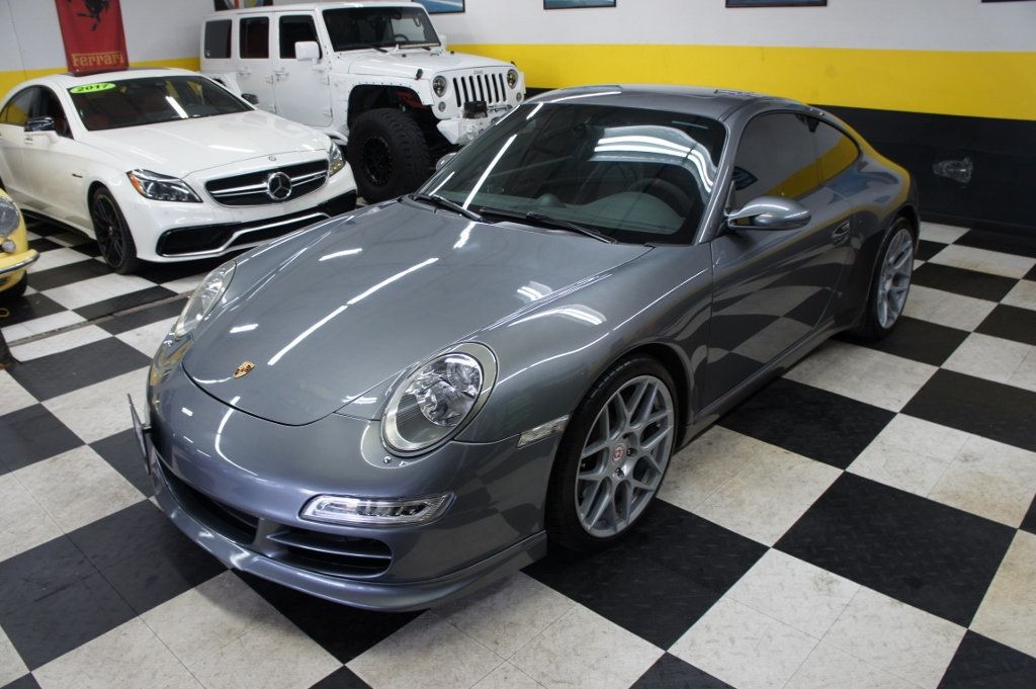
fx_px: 776
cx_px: 518
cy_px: 344
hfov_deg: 67.4
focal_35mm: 27
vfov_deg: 47.9
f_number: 4
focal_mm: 18
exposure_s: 1/30
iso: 200
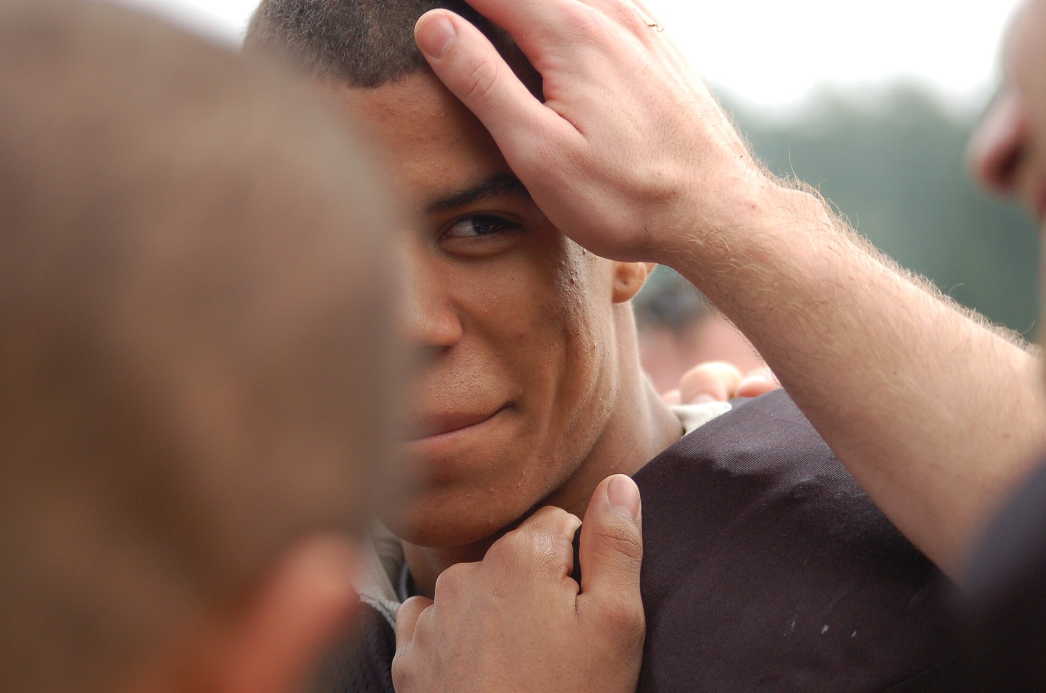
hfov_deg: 15.9
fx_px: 3741
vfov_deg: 10.6
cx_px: 523
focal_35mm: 129
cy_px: 346
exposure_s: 1/500
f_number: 4
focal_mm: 86
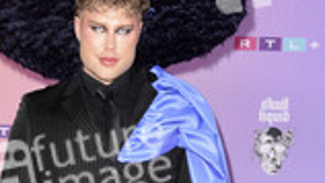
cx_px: 125
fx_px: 1095
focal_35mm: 127
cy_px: 273
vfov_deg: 9.3
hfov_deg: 16.9
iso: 2500
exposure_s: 1/250
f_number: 5.6
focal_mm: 48
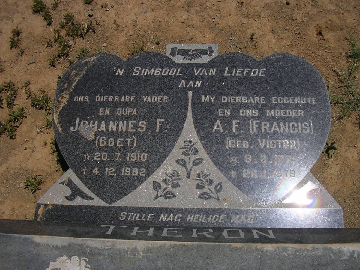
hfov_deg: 49.0
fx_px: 395
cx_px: 180
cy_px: 135
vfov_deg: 37.7
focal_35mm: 38
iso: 50
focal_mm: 5.8
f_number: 4.1
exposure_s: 1/1250
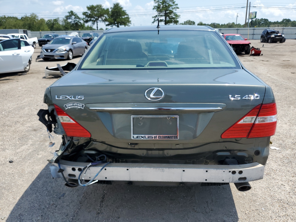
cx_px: 148
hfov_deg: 67.3
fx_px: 222
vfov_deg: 53.1
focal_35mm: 26
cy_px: 111
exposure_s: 1/2500
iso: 50
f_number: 1.5
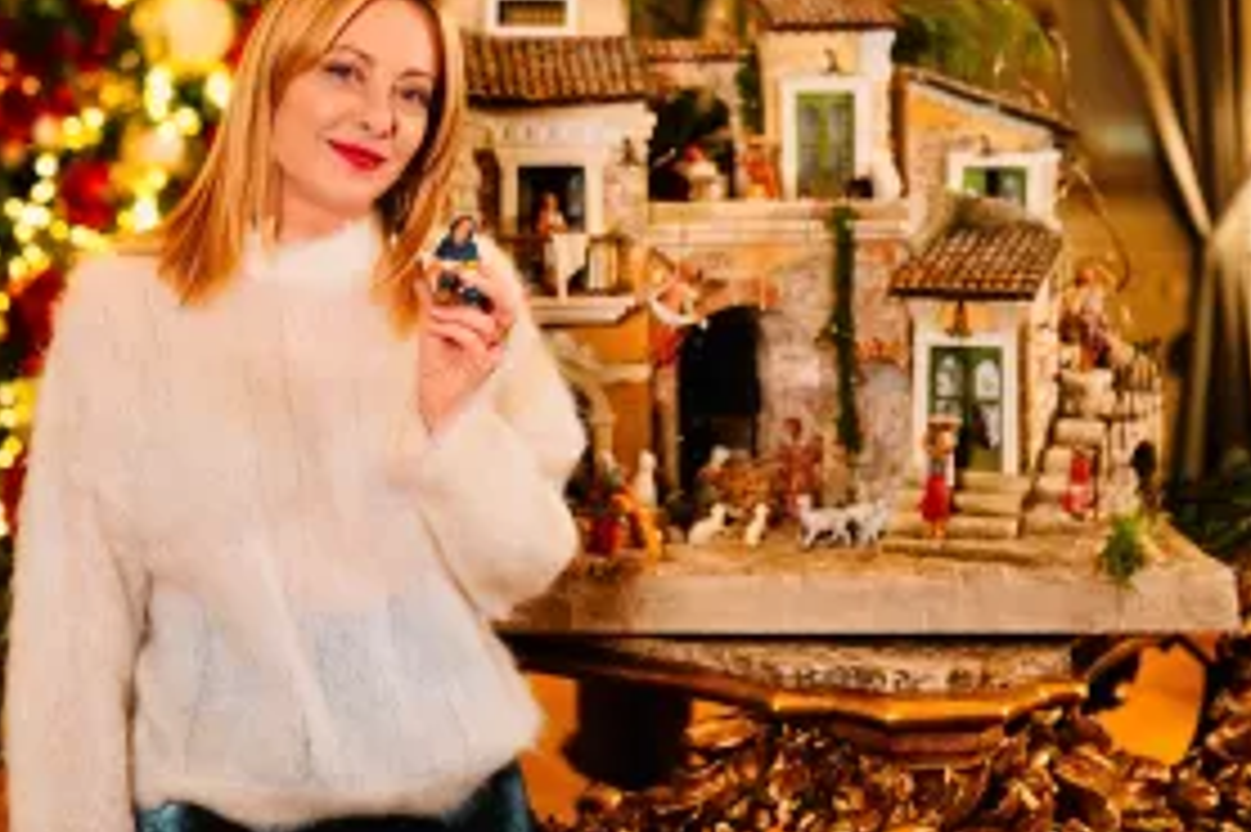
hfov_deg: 24.6
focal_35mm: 82
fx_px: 2848
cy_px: 259
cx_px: 369
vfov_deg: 16.6
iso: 1000
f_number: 2
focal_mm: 57
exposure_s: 1/160
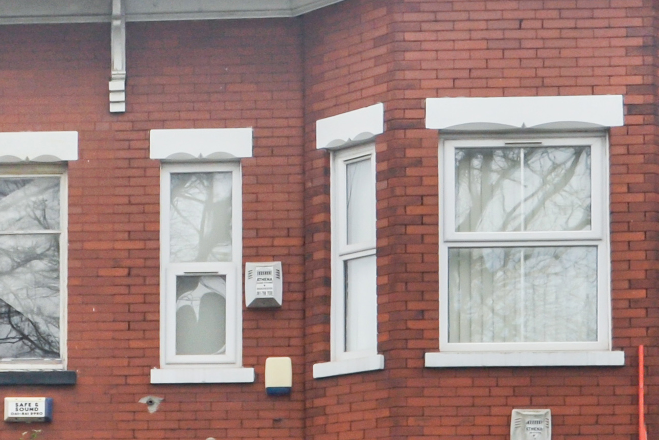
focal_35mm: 75
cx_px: -18
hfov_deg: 25.5
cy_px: -63
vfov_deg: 17.5
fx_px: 1373
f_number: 5.6
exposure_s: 1/125
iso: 320
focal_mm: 14
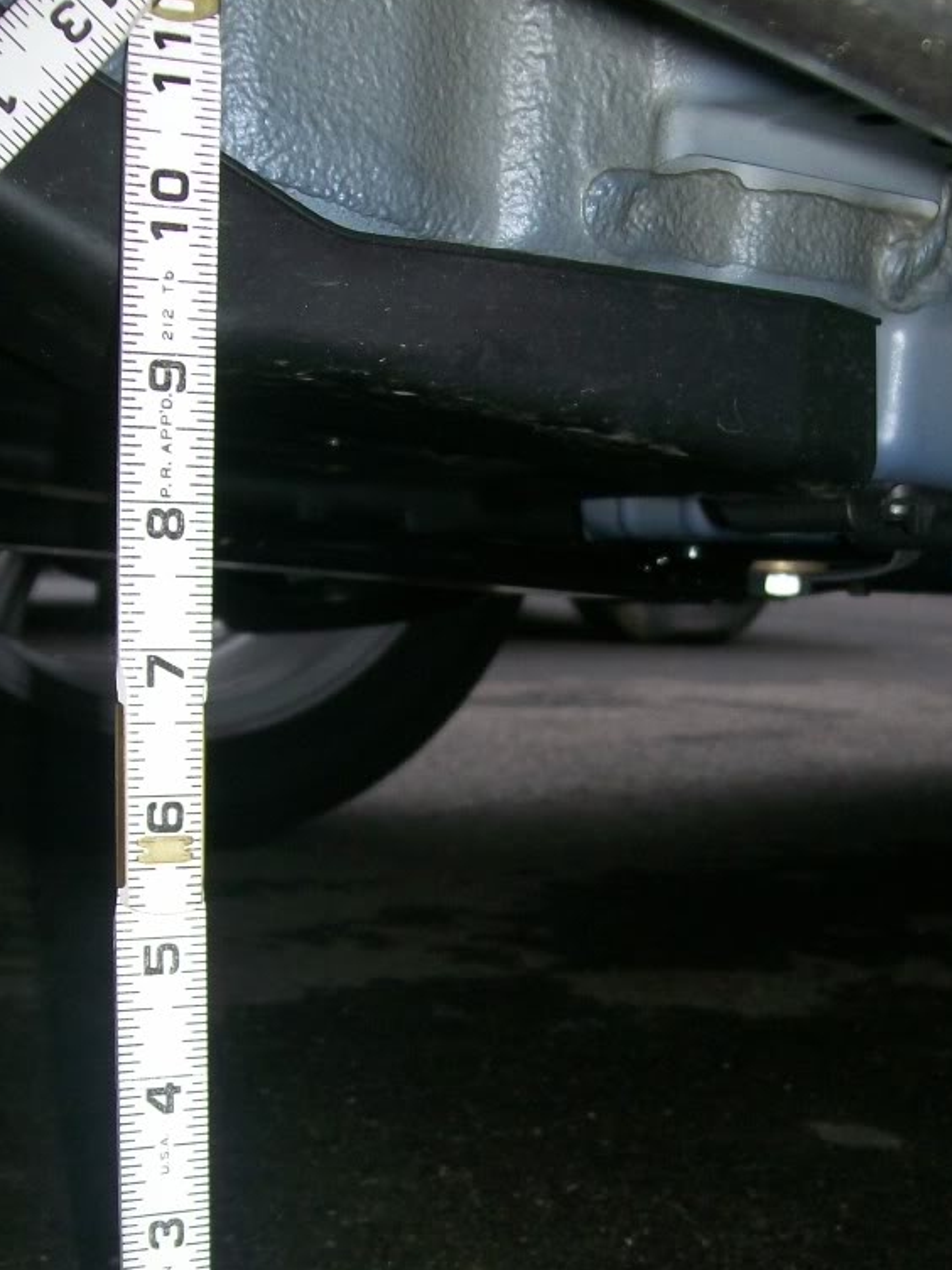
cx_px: 621
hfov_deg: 29.5
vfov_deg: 38.8
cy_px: 762
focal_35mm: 49
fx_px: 1797
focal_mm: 6
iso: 80
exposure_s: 1/64
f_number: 2.7
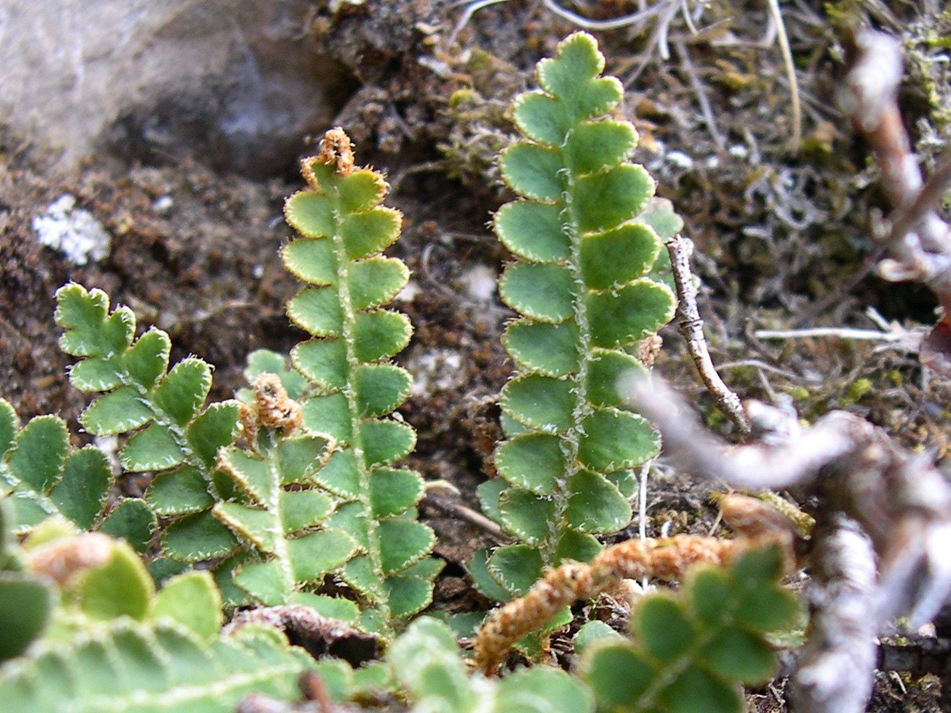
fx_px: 1044
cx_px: 476
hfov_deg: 49.0
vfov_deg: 37.7
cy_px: 356
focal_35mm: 38
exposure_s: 1/60
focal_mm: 8
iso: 100
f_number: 2.8
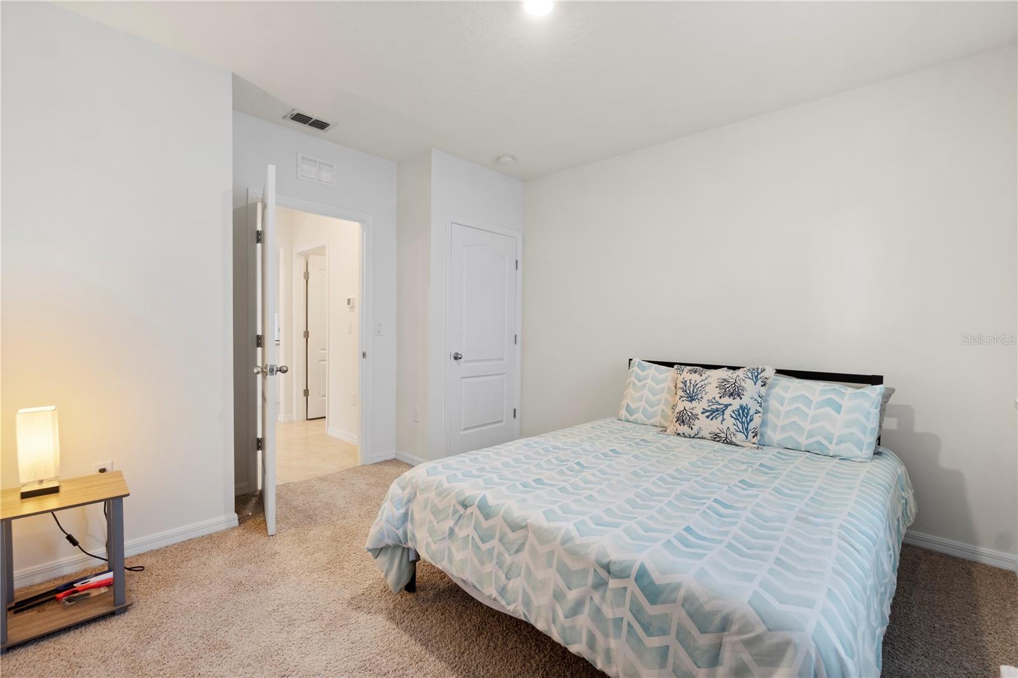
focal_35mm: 15
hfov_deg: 100.4
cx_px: 509
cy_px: 339
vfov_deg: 77.3
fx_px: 424
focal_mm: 10
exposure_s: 1
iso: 100
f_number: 8
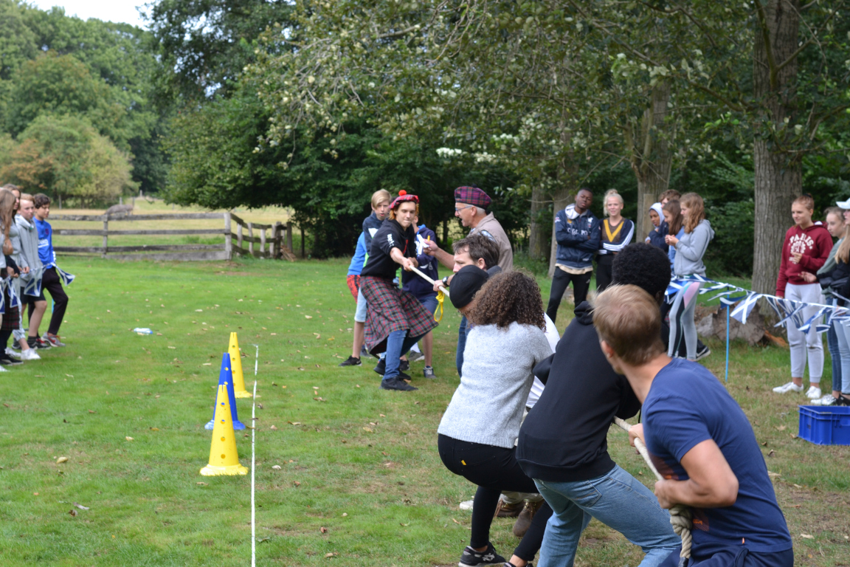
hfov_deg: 27.0
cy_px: 284
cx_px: 425
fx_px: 1771
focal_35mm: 75
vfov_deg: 18.2
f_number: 5.6
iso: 180
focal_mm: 50
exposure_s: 1/125
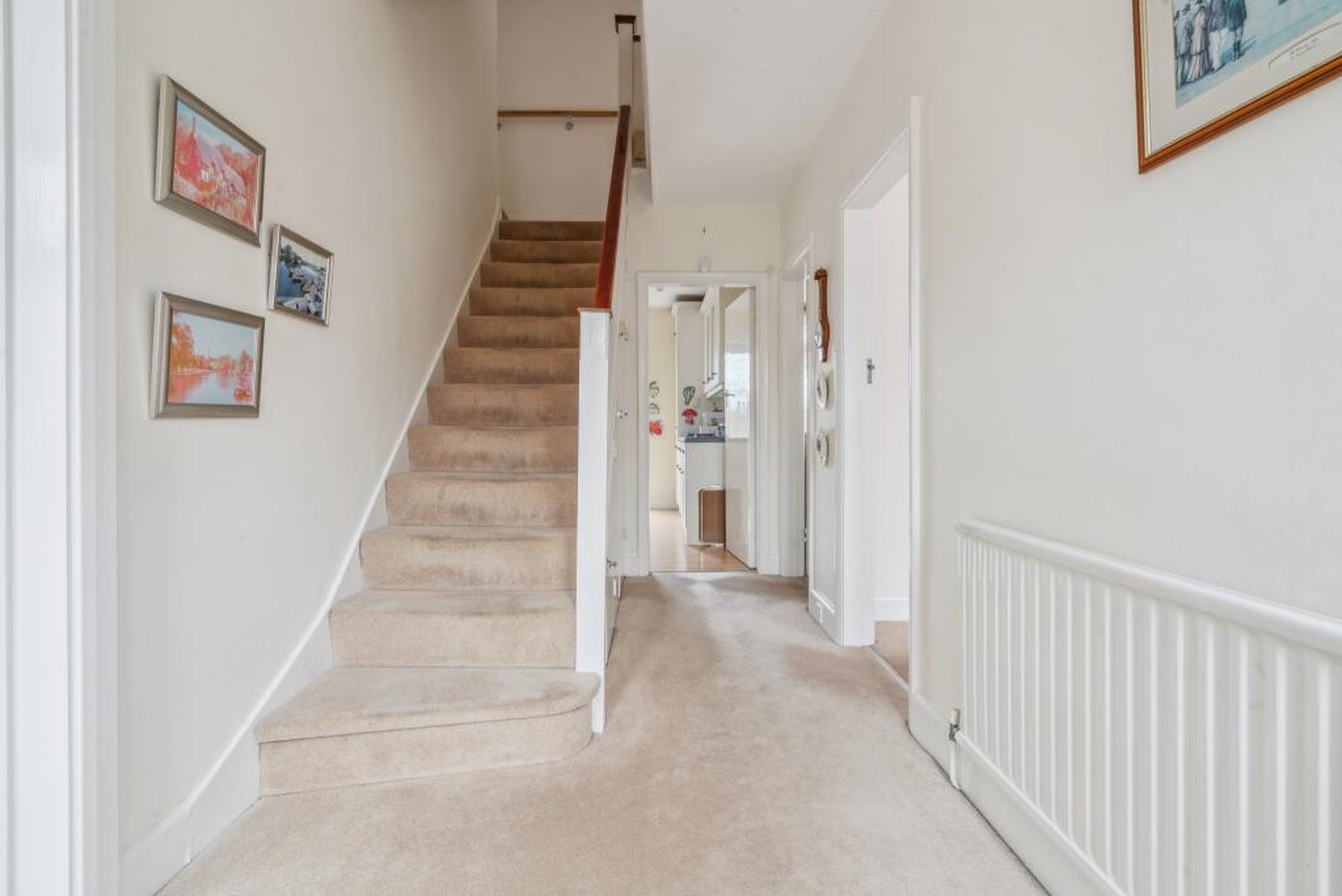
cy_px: 448
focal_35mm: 16
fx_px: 597
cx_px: 671
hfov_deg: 96.7
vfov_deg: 73.8
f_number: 13
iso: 640
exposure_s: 1/8
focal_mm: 16
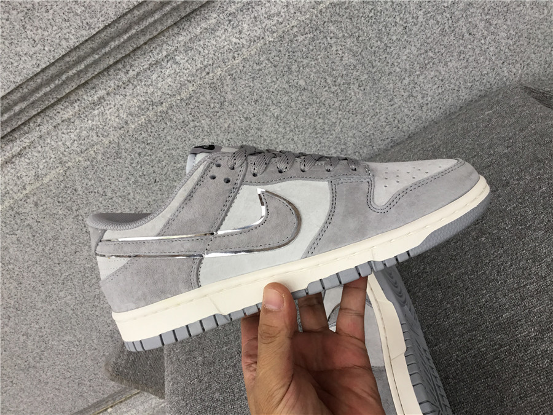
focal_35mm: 31
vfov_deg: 45.4
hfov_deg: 58.4
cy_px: 208
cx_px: 276
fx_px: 495
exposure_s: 1/100
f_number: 2.4
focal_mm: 3.3
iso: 40
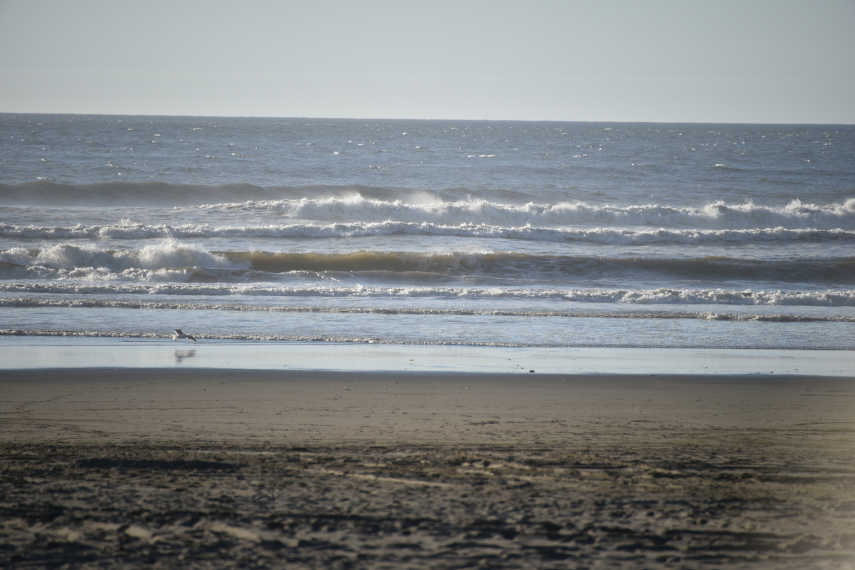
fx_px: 7126
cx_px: 428
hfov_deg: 6.9
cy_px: 285
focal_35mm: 300
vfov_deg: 4.6
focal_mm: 300
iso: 110
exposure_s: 1/640
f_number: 5.6
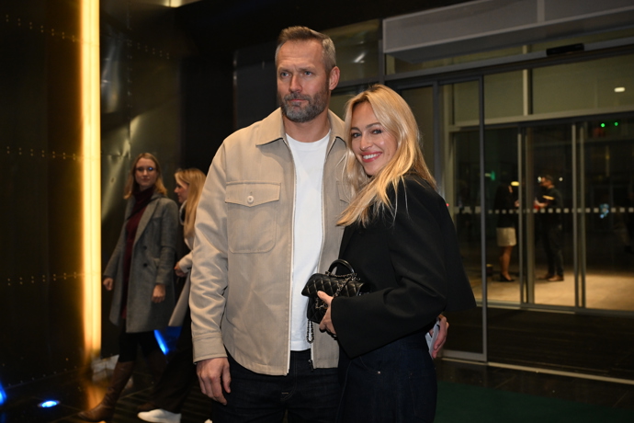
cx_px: 317
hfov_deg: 51.9
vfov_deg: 35.9
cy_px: 212
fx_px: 652
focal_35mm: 37
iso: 2500
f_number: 4.5
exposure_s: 1/125
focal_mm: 37
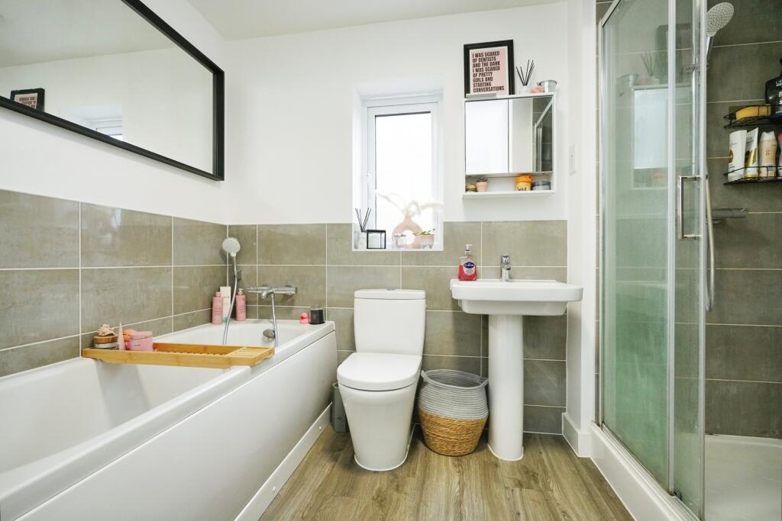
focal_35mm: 16
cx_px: 391
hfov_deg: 96.7
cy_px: 260
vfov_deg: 73.8
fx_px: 348
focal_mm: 16
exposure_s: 1/50
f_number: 8
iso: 2000
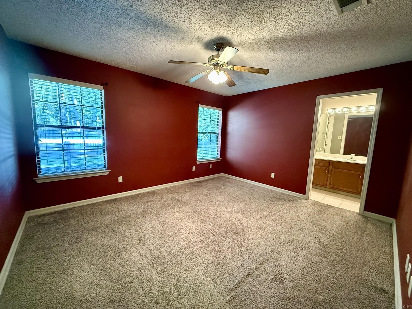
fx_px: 167
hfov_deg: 102.1
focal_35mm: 14
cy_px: 154
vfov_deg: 85.7
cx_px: 206
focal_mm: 2.22
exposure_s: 1/40
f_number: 2.2
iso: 1250
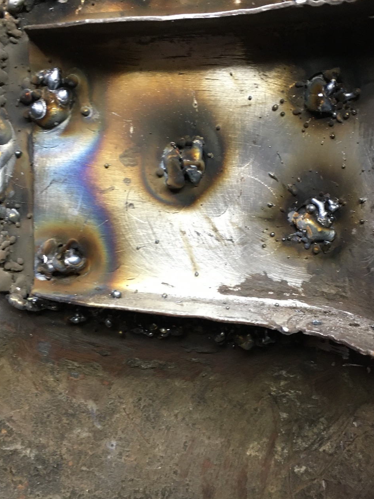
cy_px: 257
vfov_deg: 42.9
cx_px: 203
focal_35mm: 44
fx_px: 634
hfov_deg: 32.9
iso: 160
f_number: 2.2
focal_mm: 4.15
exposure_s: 1/33
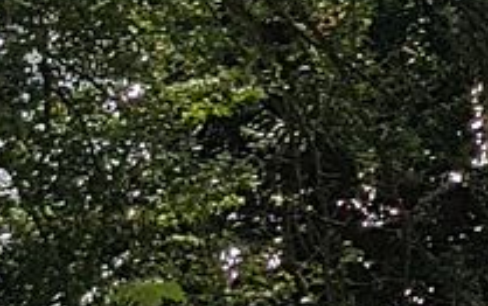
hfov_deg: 7.9
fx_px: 2808
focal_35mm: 211
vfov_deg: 5.9
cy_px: -465
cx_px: 1686
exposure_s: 1/1852
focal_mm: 4.2
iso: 50
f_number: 1.7
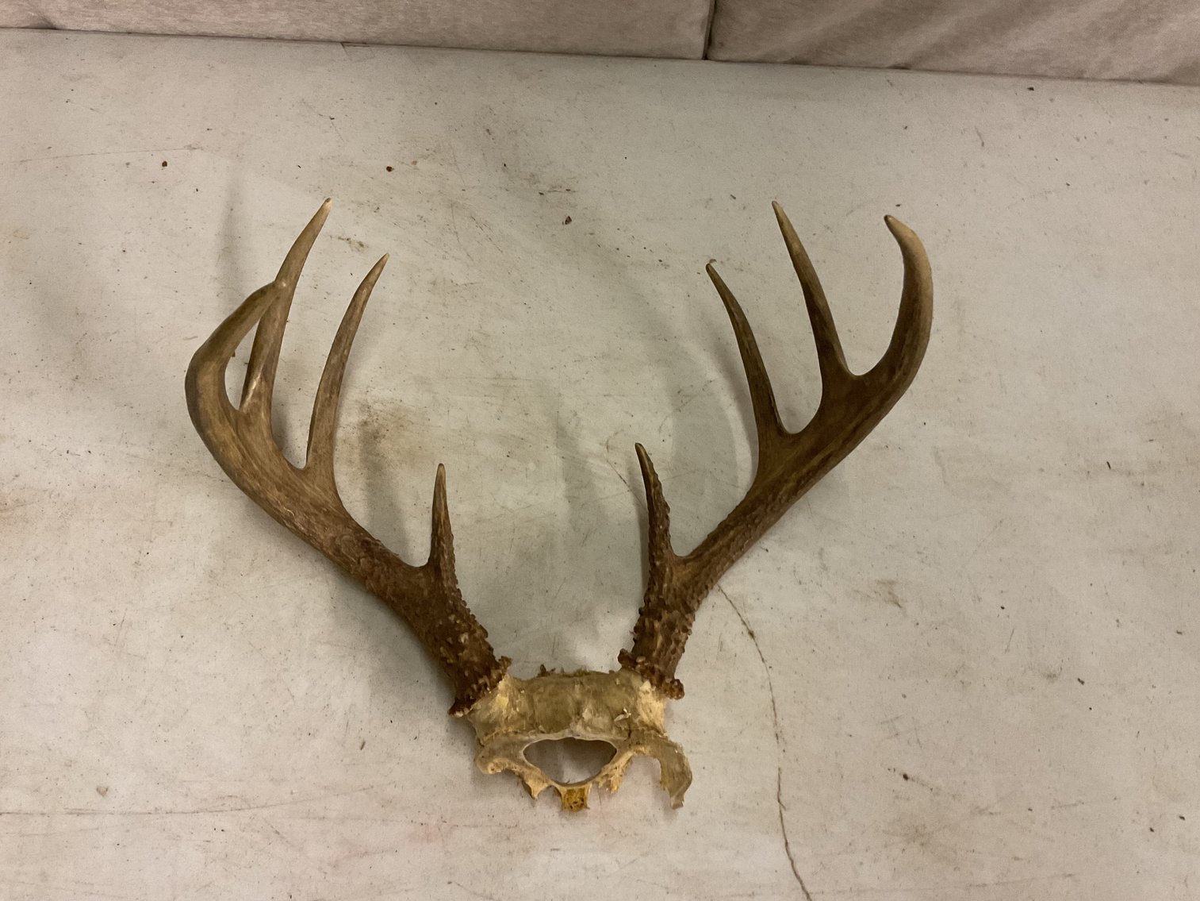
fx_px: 1005
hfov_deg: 61.7
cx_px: 600
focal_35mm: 29
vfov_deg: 48.2
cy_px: 450
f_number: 1.8
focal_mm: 3
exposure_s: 1/60
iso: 200
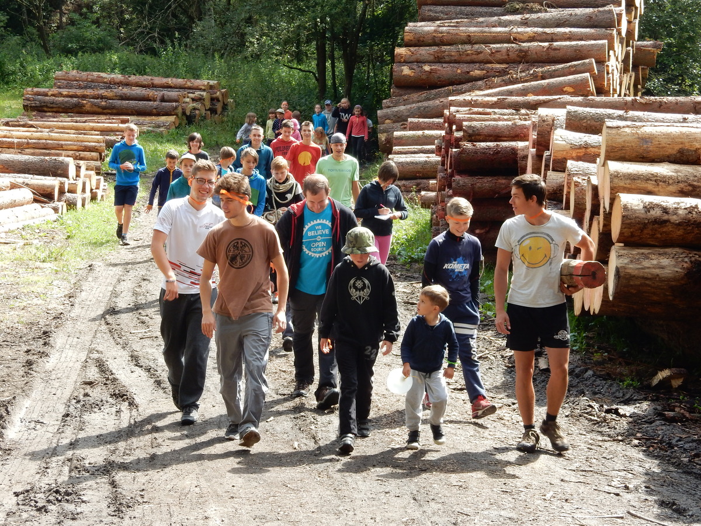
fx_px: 2005
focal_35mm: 99
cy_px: 263
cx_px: 350
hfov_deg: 19.8
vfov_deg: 14.9
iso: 125
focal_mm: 17.6
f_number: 5.3
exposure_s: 1/125
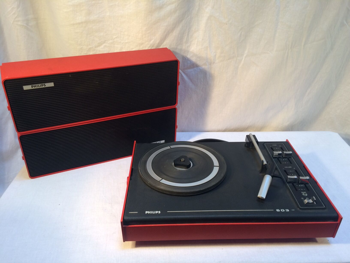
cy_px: 132
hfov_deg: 61.7
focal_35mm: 29
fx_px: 293
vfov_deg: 48.2
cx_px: 175
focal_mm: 4.15
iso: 40
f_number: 2.2
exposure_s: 1/33
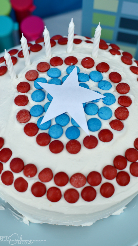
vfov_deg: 37.5
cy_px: 123
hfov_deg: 21.6
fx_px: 361
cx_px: 62
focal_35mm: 56
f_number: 4
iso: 100
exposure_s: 1/1250
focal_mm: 35
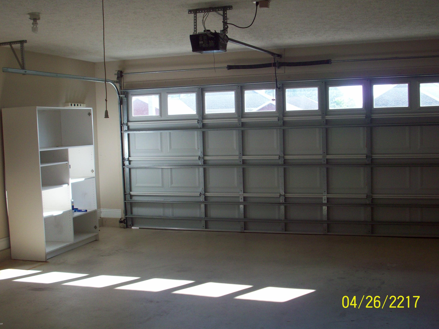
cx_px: 222
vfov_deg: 36.8
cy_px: 161
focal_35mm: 39
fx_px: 495
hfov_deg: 47.9
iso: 80
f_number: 2.8
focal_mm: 6.2
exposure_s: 1/127
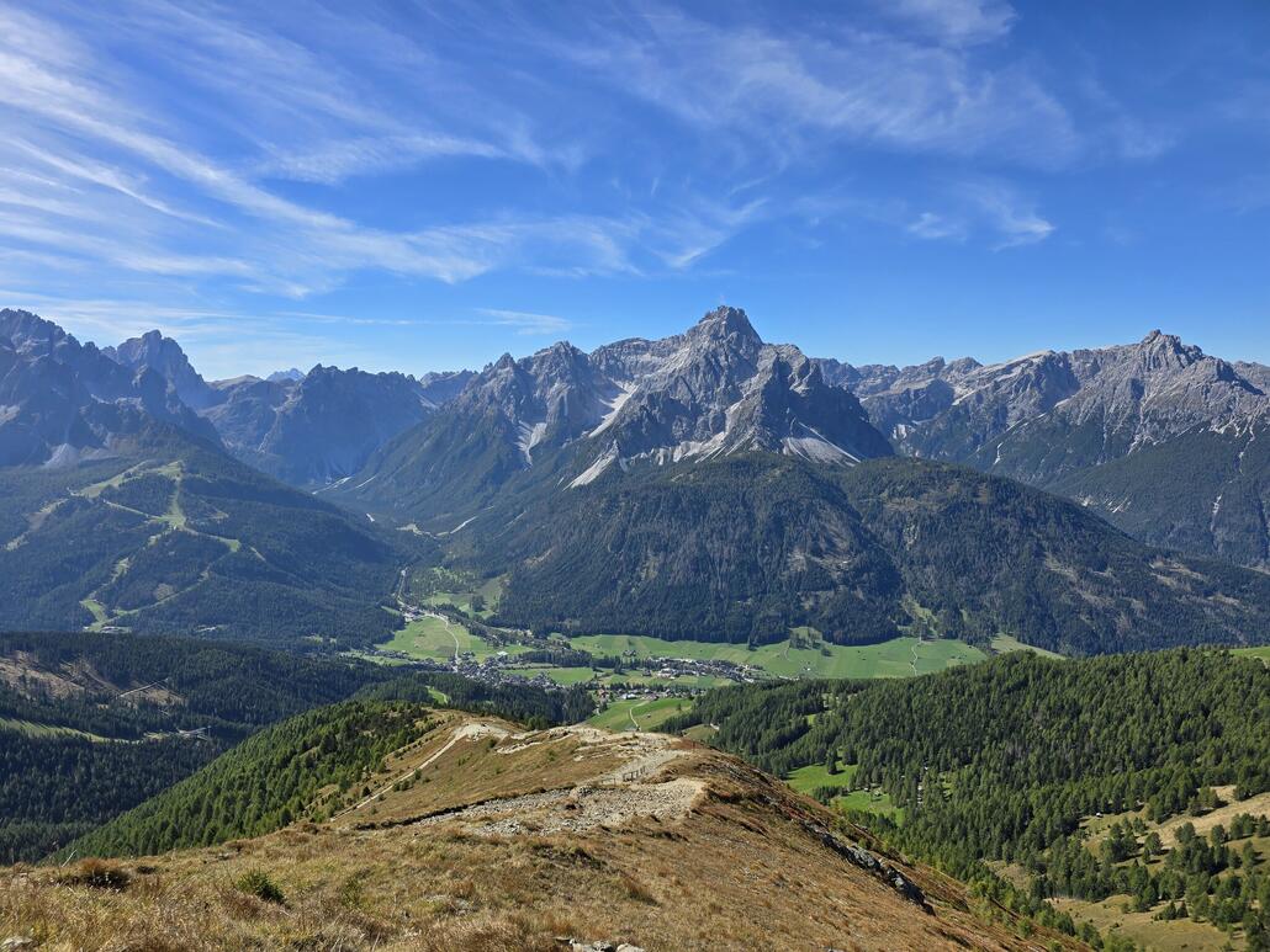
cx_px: 635
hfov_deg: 73.9
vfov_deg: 58.9
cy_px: 476
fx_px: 844
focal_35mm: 23
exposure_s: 1/803
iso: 12
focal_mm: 6.3
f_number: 1.7
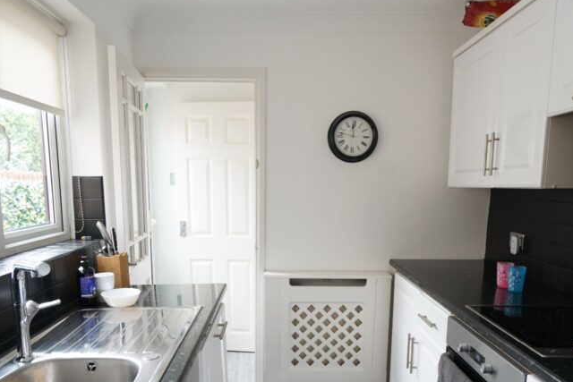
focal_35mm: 30
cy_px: 275
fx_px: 478
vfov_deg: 42.6
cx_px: 278
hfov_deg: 61.9
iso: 400
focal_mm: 16
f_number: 5
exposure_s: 1/13
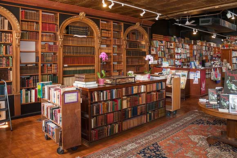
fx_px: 178
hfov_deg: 67.4
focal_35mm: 27
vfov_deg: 48.0
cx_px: 118
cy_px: 79
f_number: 3.5
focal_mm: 18
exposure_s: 1/160
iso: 400
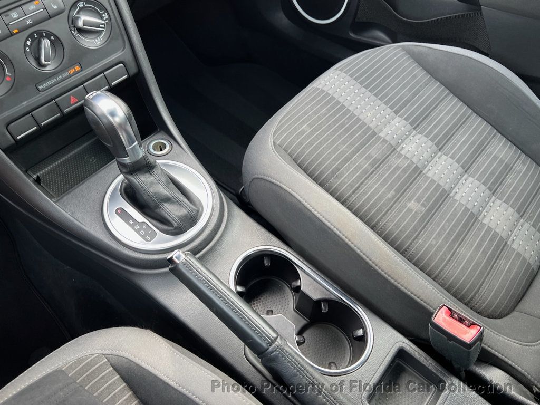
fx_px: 406
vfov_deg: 53.1
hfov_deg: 67.3
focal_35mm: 26
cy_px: 202
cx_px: 270
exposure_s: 1/121
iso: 80
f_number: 1.5
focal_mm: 5.7
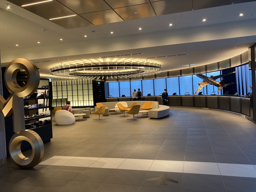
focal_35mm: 28
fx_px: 207
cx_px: 128
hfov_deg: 63.4
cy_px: 96
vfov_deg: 49.7
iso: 125
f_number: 1.8
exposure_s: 1/60
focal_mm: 3.99
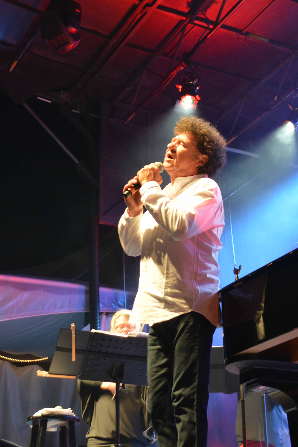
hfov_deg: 20.0
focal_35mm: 68
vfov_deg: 29.7
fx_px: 844
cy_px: 223
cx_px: 158
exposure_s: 1/15
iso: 640
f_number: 4.5
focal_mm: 30
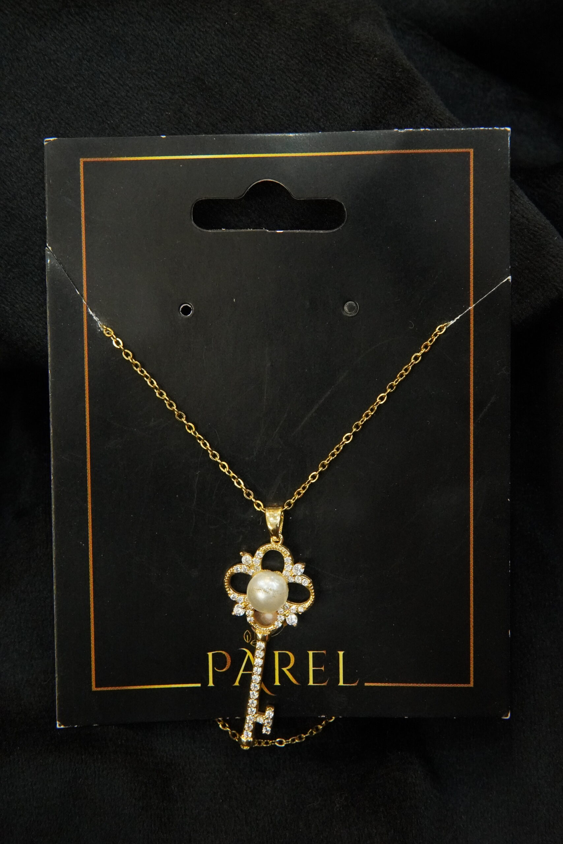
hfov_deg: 29.9
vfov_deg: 43.6
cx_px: 282
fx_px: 1055
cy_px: 422
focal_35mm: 45
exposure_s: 1/80
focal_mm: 30
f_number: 9
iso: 6400
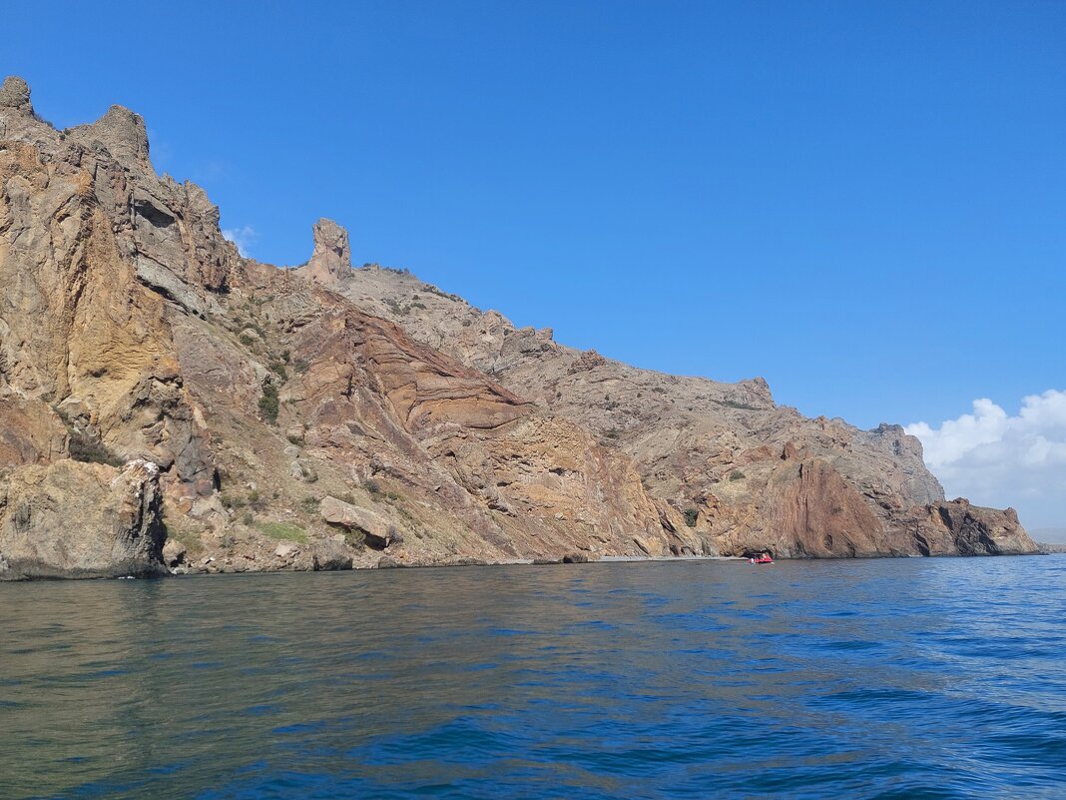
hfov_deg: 71.6
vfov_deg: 56.8
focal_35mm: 24
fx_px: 739
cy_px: 400
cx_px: 533
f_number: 1.8
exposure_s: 1/1693
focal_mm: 5.23
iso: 40
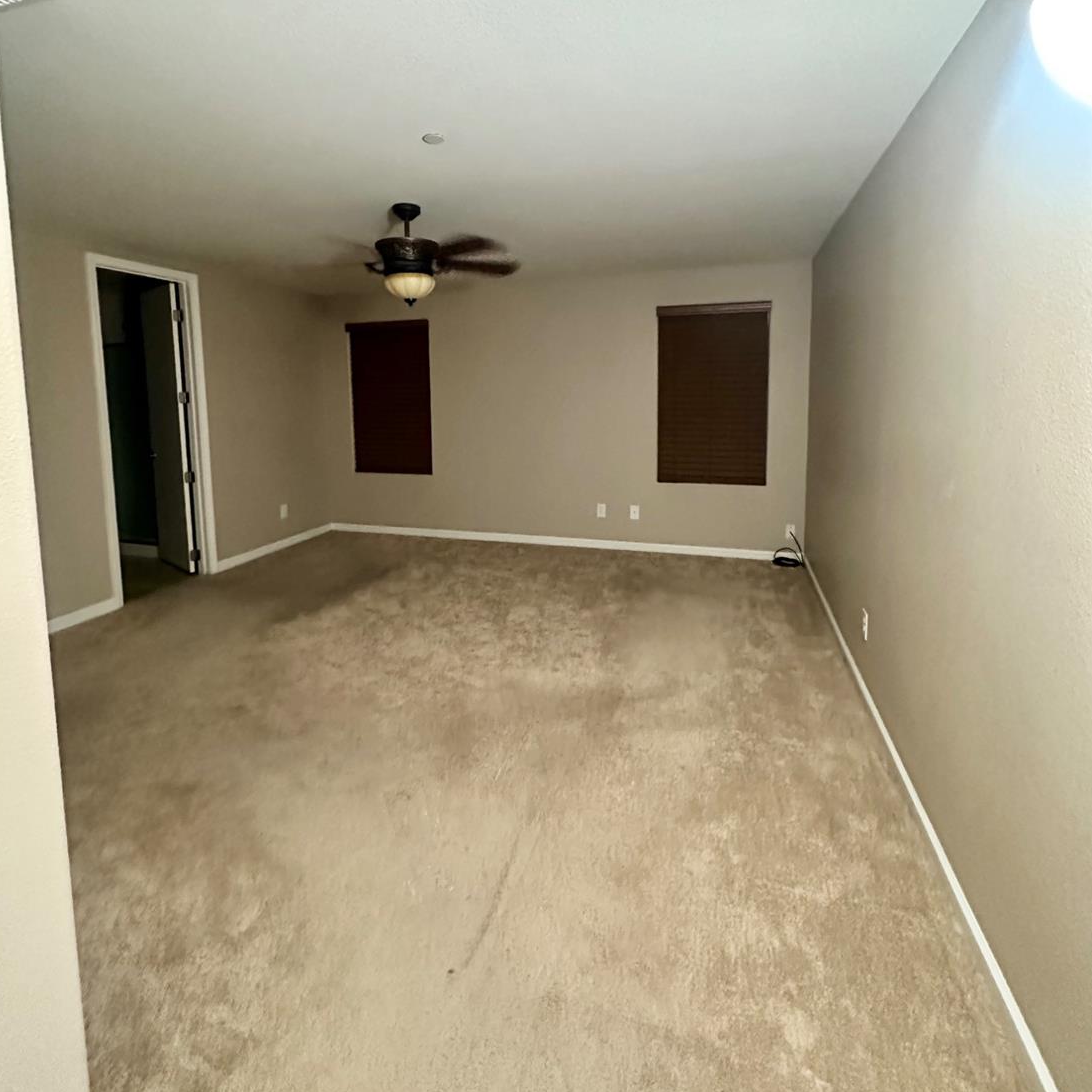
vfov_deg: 83.1
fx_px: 607
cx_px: 534
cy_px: 445
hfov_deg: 84.0
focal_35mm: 17
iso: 1000
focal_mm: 2.22
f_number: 2.2
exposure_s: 1/40
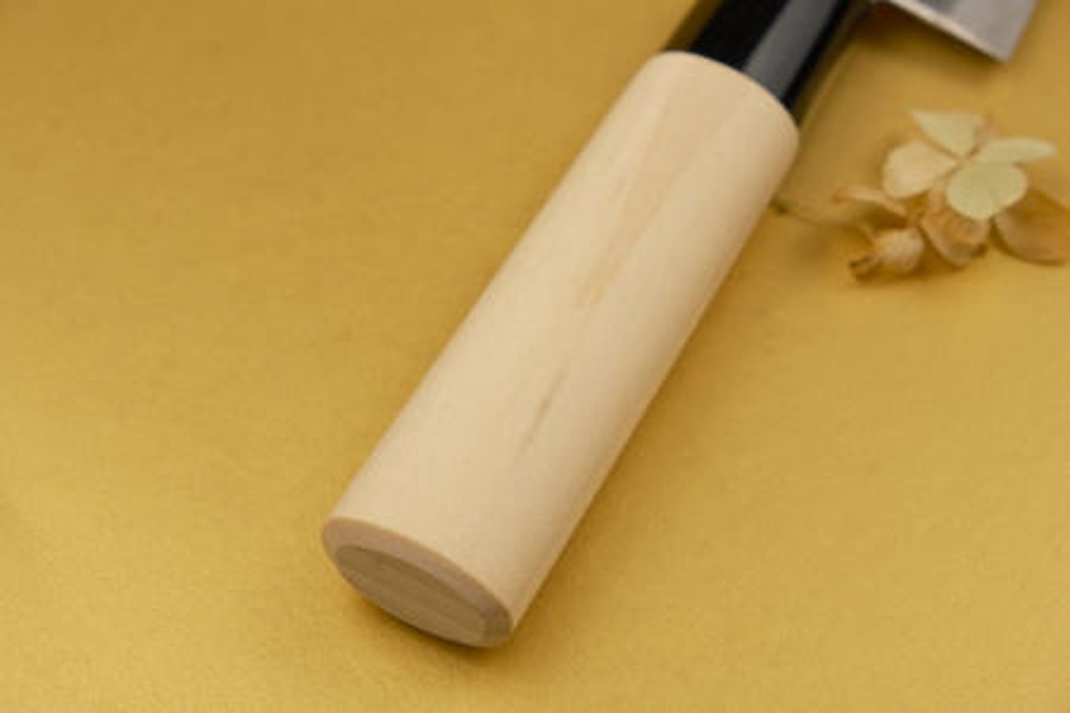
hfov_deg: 24.5
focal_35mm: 83
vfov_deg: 16.5
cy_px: 356
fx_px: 2467
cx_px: 535
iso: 400
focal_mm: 55
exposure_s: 1/125
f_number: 6.4
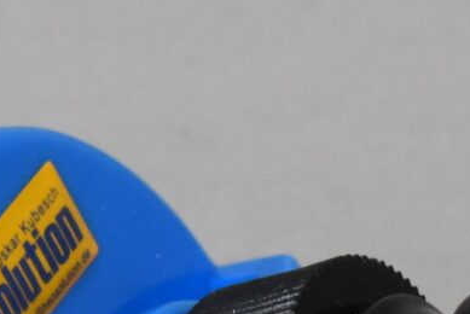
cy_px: 391
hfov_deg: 3.8
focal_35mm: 542
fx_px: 7085
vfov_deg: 2.5
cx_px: 79
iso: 800
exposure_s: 1/160
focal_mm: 55
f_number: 5.6
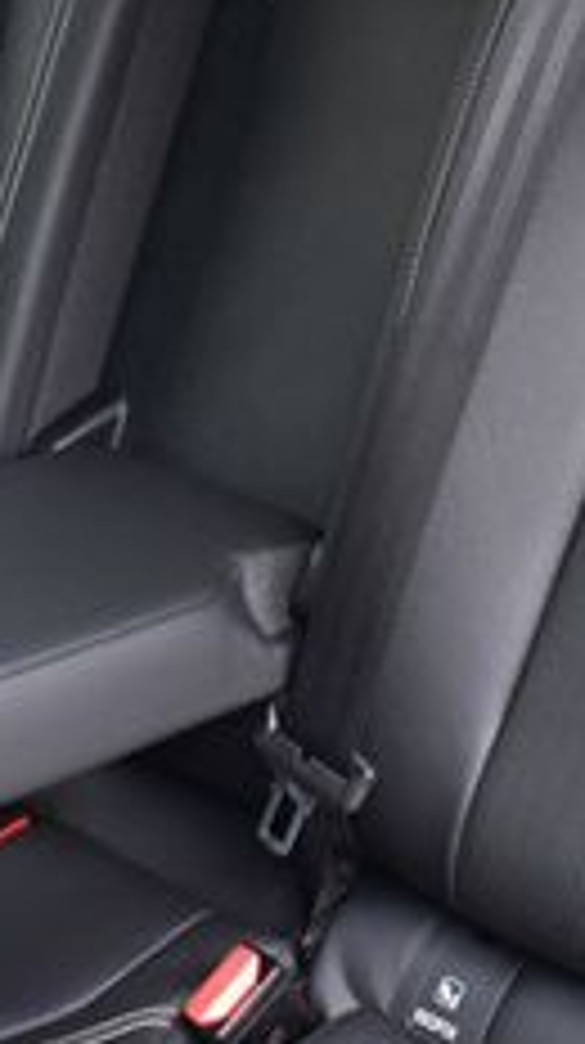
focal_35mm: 78
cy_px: 230
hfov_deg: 15.1
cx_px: 598
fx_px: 2157
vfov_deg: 26.8
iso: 1600
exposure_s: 1/15
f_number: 5.6
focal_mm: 18
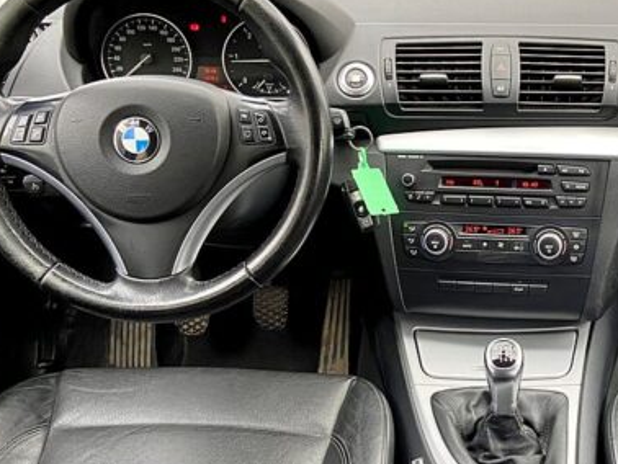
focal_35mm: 55
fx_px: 983
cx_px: 499
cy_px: 286
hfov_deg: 33.8
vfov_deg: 26.5
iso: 125
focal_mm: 4.25
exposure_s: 1/95
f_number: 1.8
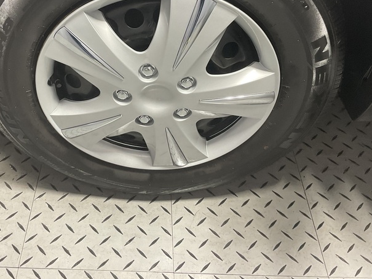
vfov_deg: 31.0
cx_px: 143
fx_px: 494
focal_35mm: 46
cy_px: 72
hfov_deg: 41.0
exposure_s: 1/60
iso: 100
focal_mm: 3
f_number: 1.8
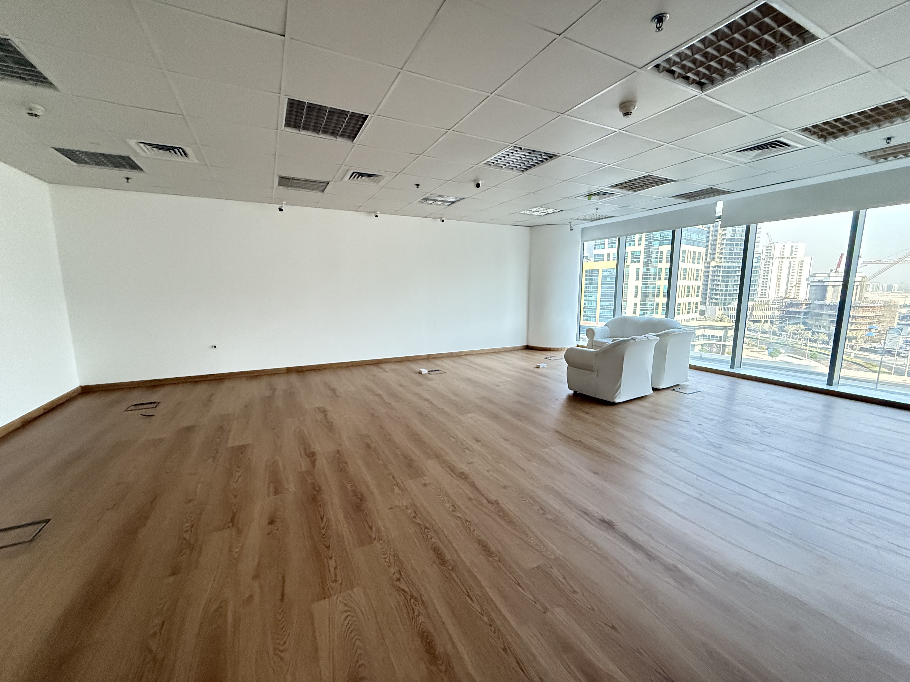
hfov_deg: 102.1
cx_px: 455
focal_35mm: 14
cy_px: 341
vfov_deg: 85.7
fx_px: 368
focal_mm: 2.22
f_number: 2.2
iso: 800
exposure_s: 1/60
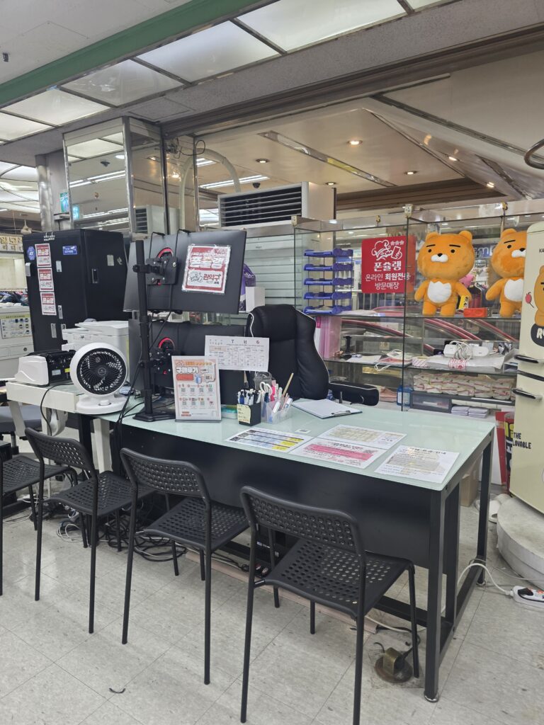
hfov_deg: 58.9
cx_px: 272
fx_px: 482
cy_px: 362
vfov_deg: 73.9
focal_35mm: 23
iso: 160
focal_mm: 6.3
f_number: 1.7
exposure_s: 1/120
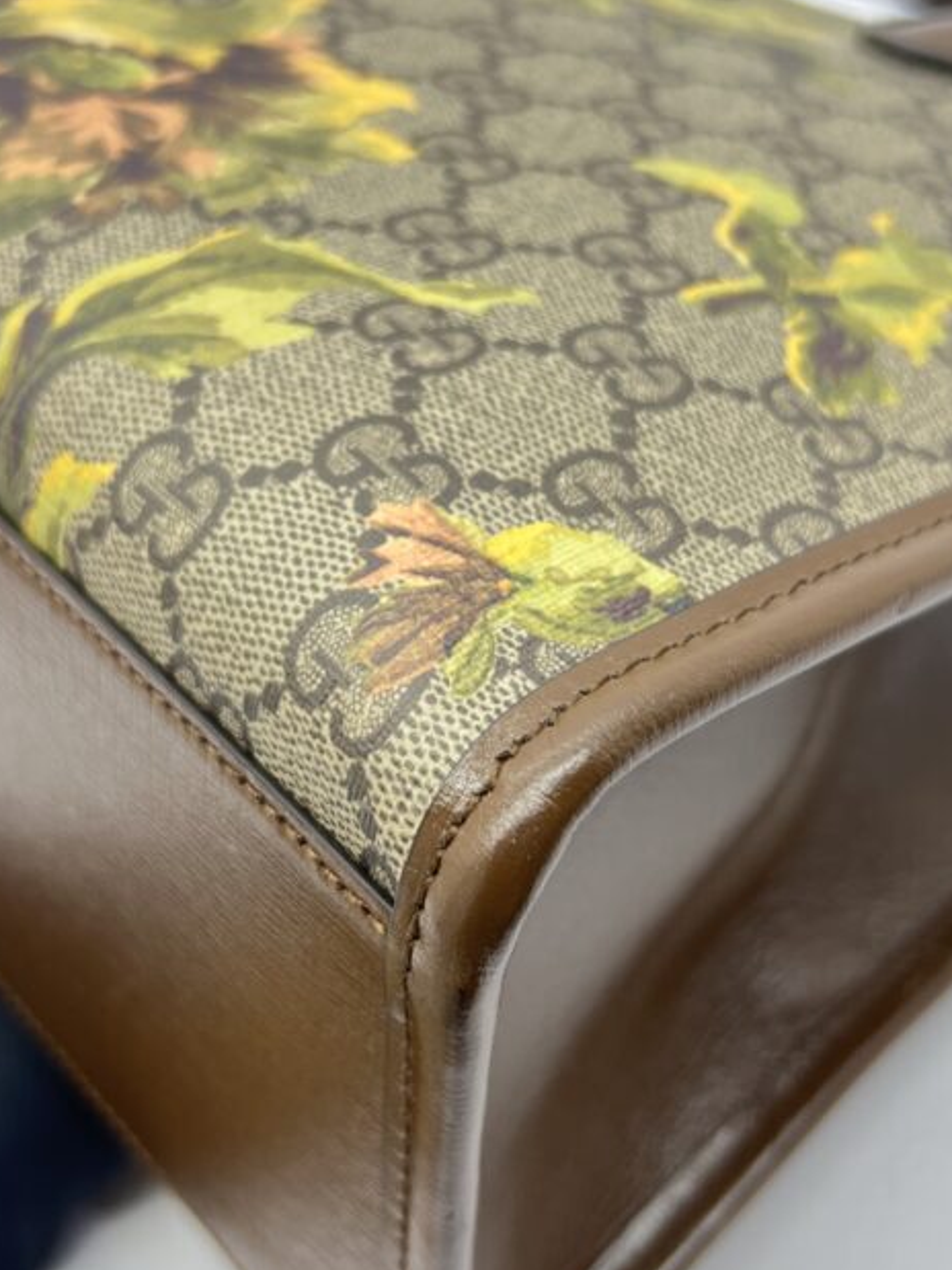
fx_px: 1577
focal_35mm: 43
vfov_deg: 43.7
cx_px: 445
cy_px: 542
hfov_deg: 33.6
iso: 80
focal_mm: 5.7
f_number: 1.5
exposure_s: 1/100
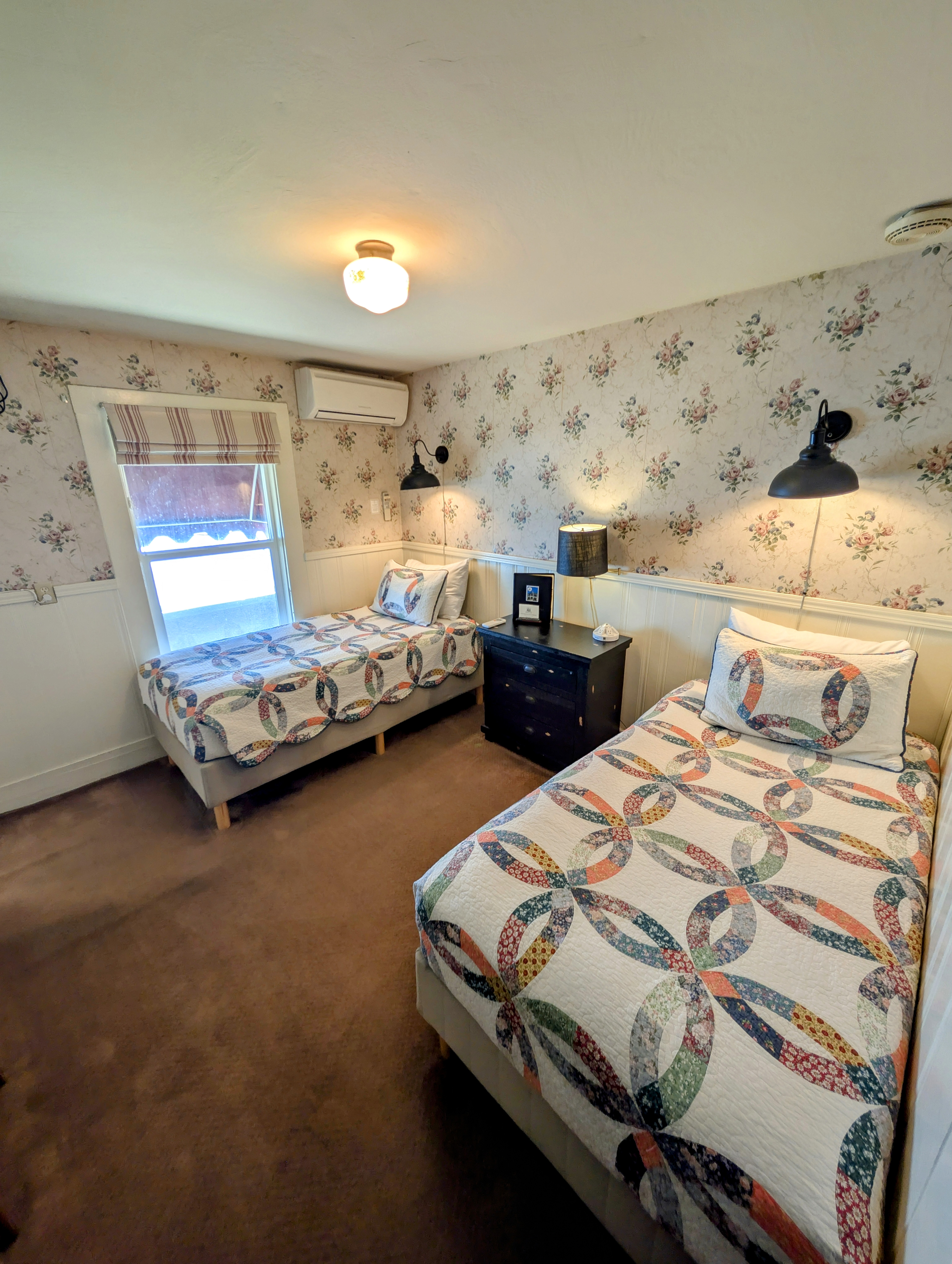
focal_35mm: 12
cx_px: 476
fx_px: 439
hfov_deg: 94.6
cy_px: 632
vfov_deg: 110.5
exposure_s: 1/120
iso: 86
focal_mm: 2.02
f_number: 1.7
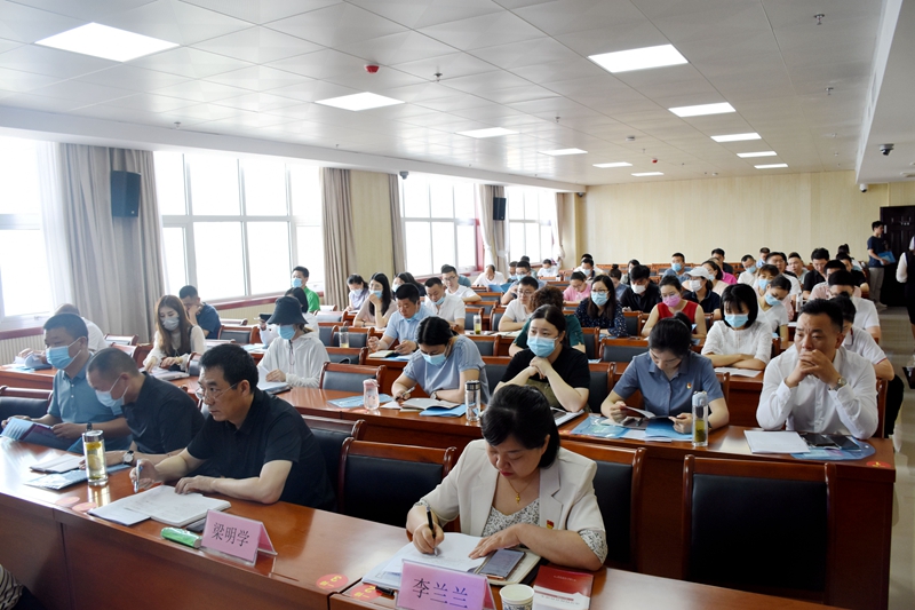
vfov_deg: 47.9
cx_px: 458
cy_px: 305
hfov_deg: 67.4
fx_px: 686
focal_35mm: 27
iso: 800
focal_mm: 18
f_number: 5
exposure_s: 1/100
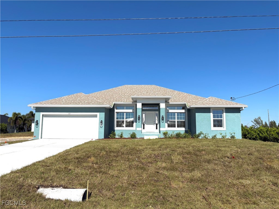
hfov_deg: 67.3
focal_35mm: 26
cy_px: 104
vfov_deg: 53.1
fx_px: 210
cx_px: 140
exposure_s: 1/5814
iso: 50
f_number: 1.6
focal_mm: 5.96
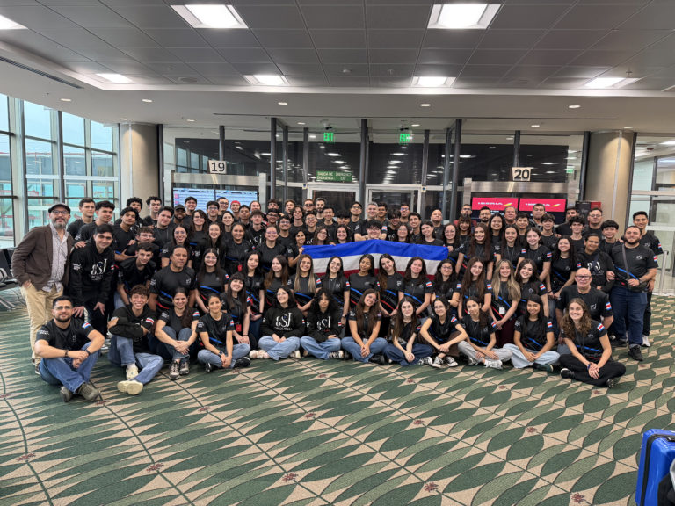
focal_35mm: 24
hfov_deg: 71.6
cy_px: 253
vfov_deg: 56.8
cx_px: 338
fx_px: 468
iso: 320
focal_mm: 6.76
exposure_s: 1/60
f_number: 1.78
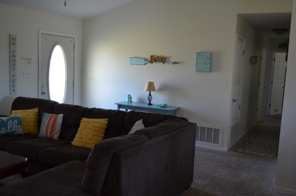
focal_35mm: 36
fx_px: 295
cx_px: 148
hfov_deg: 53.2
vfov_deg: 36.7
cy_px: 98
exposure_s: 1/50
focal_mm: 24
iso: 800
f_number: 4
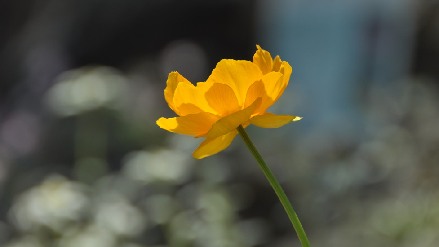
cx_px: 227
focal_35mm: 329
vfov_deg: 3.7
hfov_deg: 6.6
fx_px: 3830
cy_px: 109
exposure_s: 1/400
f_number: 5.6
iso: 200
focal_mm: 200
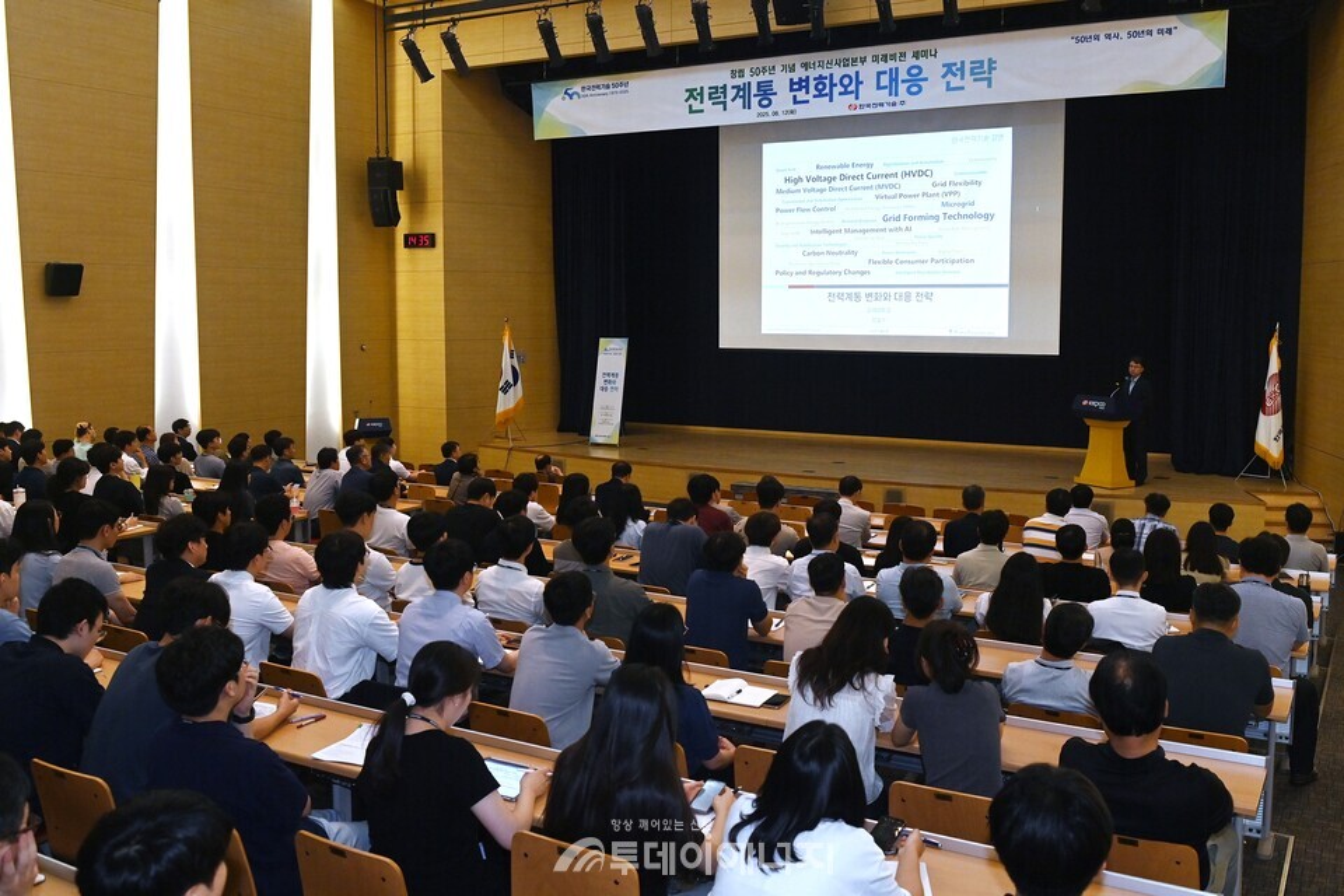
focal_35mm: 32
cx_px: 672
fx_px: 1195
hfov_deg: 58.7
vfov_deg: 41.1
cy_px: 448
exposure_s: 1/250
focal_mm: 32
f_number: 5.6
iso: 2000
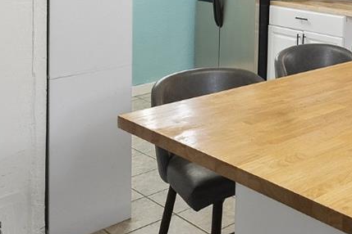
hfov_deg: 31.2
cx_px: 397
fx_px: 548
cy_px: -18
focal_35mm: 56
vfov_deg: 22.9
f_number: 8
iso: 640
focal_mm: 16
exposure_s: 1/3
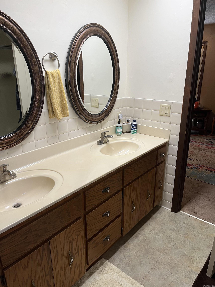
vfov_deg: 67.3
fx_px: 215
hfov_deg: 53.1
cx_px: 108
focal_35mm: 26
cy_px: 144
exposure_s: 1/60
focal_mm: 5.1
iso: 80
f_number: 1.6
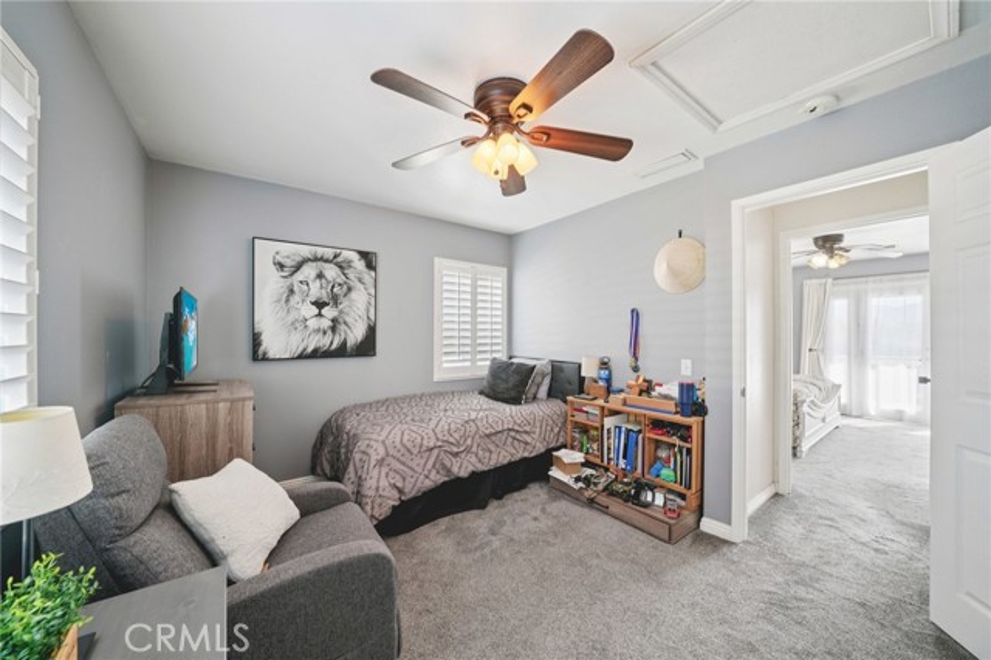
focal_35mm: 12
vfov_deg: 89.9
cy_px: 330
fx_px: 330
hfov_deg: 112.6
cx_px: 496
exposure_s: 1/15
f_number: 8
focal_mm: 12
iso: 400
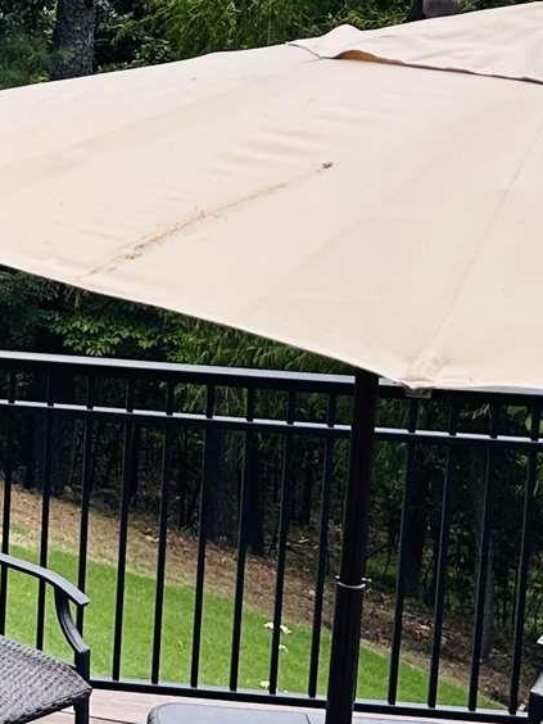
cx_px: -399
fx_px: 2050
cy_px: -13
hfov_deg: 13.7
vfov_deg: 19.4
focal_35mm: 98
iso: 80
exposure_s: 1/718
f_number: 1.78
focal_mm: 6.86
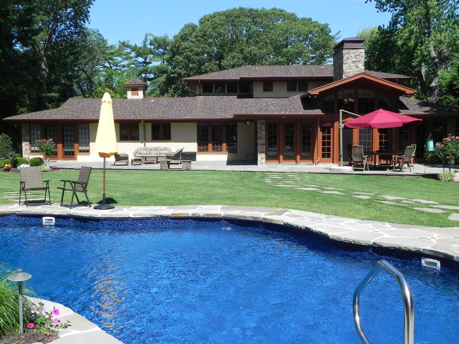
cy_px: 172
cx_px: 230
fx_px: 491
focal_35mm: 37
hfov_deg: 50.1
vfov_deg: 38.7
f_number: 6.3
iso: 160
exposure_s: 1/358
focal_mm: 6.6
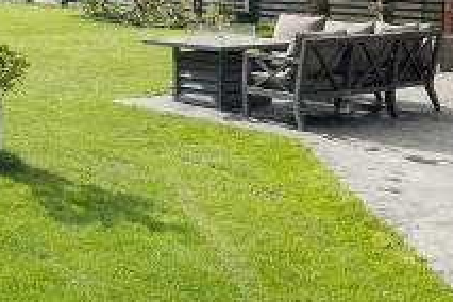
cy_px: -78
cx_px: 45
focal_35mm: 77
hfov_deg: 25.5
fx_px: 969
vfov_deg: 16.8
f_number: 9
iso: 640
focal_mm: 16
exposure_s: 1/800
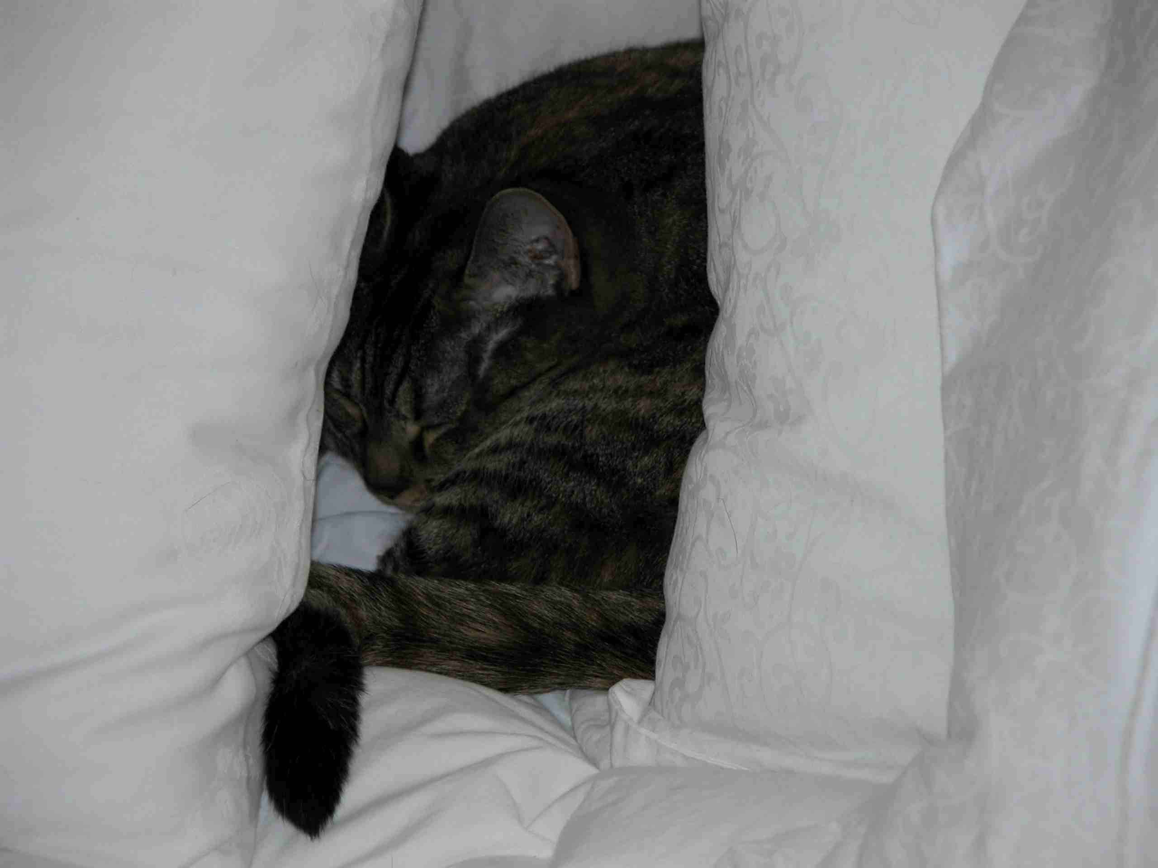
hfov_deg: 10.4
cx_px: 579
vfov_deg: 7.8
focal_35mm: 191
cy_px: 434
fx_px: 6389
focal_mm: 48.5
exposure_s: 1/125
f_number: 4
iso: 100
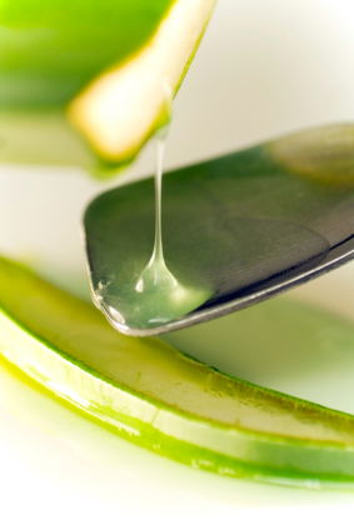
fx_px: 2211
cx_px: 177
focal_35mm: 150
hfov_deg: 9.2
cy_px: 265
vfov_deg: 13.7
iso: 100
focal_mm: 100
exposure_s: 1/15
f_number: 5.6
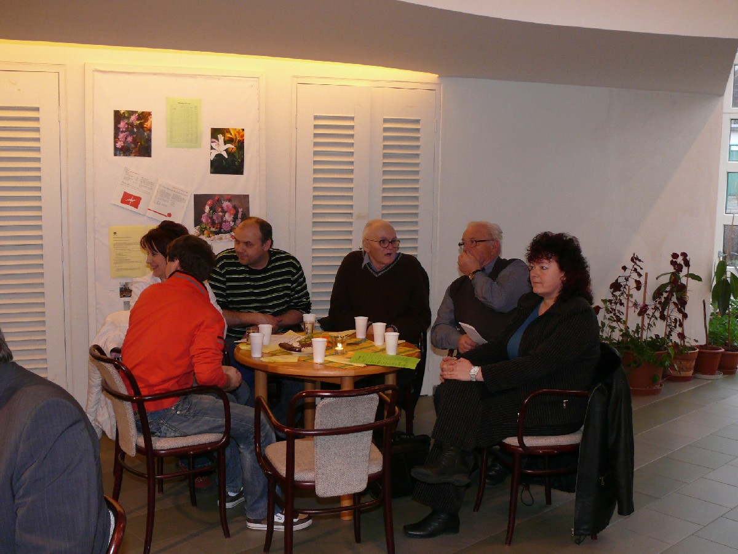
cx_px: 369
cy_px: 277
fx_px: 895
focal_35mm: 42
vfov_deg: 34.3
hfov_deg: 44.8
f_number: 2.8
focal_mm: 8.4
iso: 200
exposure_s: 1/30
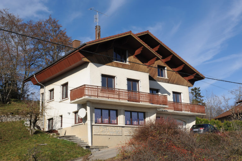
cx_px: 121
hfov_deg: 41.1
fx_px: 322
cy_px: 80
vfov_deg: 28.0
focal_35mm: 48
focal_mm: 48
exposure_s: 1/160
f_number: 16
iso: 200
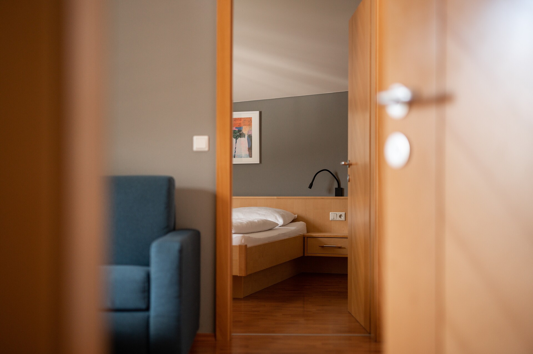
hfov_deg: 39.6
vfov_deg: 27.0
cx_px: 266
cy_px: 177
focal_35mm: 50
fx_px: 740
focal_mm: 50
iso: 500
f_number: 1.4
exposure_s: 1/320
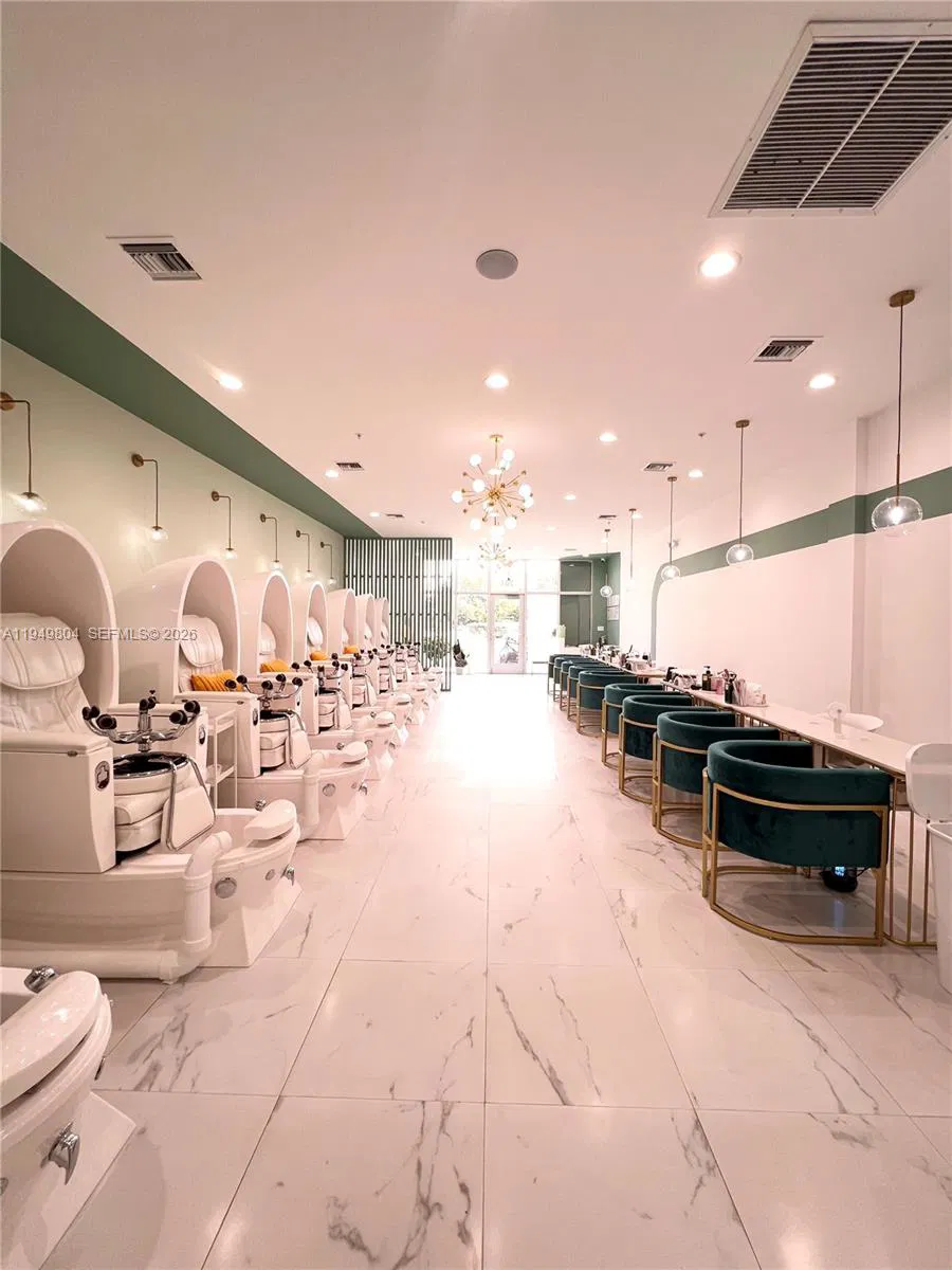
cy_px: 635
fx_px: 477
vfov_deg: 106.2
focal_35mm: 13
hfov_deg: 89.9
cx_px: 476
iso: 160
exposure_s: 1/60
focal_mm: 1.57
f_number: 1.8
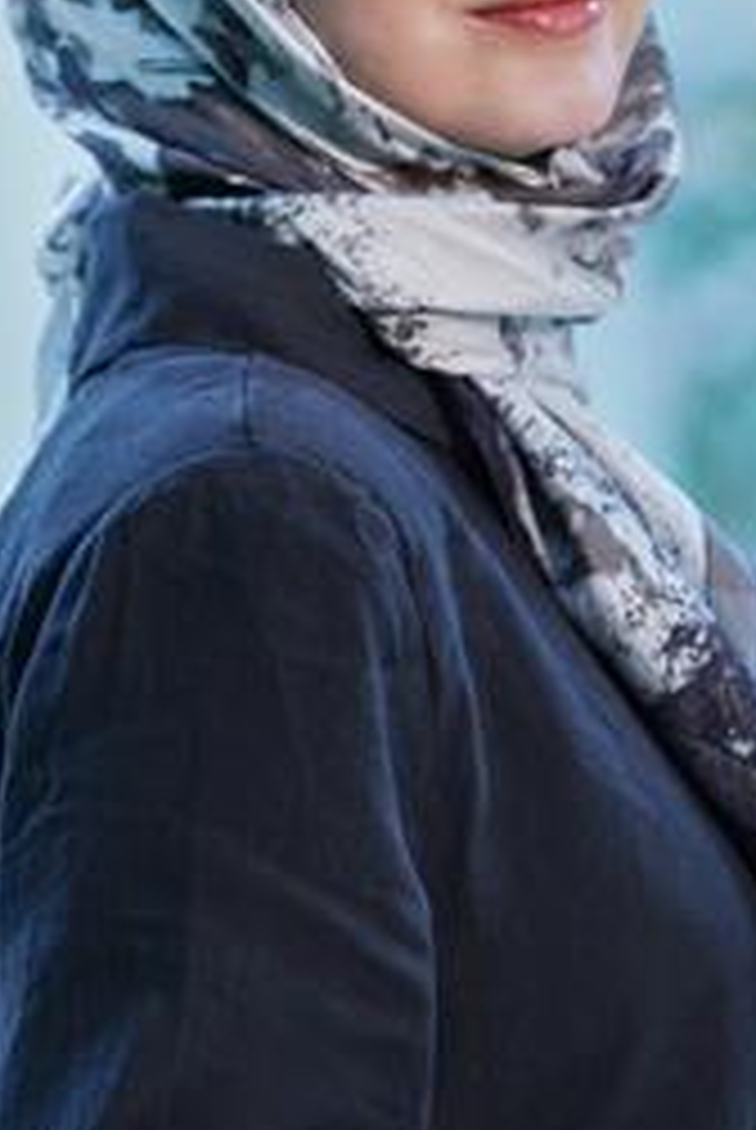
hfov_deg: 5.7
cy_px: 333
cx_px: 405
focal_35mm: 240
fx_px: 7539
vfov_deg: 8.6
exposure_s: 1/200
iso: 640
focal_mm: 130
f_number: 3.5
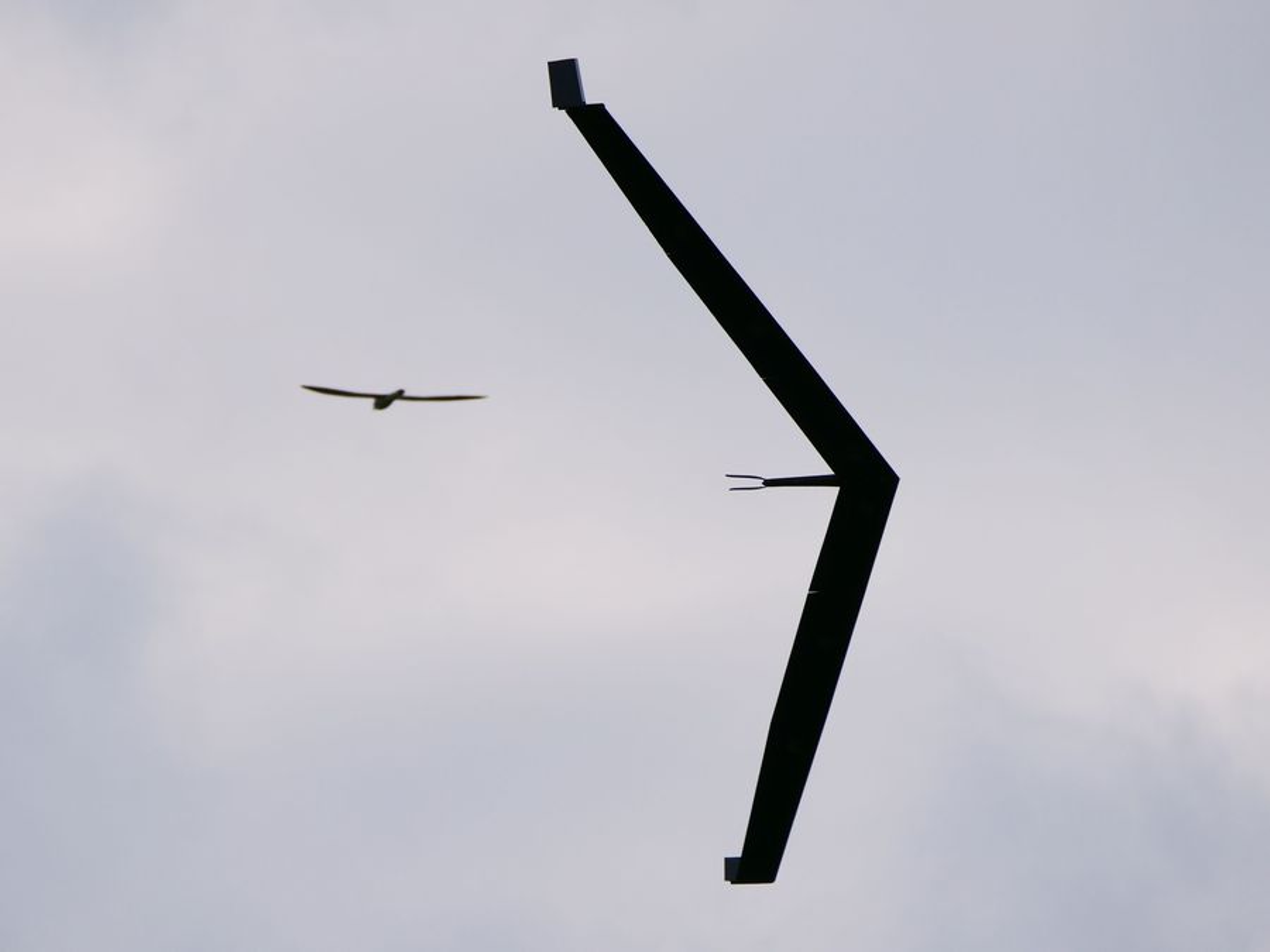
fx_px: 14675
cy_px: 476
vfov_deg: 3.7
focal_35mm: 400
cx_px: 635
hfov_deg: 5.0
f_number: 6.3
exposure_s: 1/1300
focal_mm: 200
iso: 200
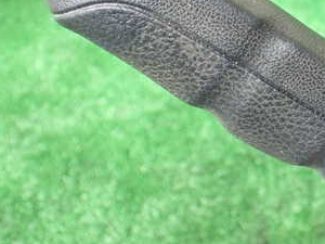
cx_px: 296
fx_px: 563
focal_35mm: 60
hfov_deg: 30.7
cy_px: 57
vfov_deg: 24.1
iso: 800
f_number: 2.3
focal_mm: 5.4
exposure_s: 1/125
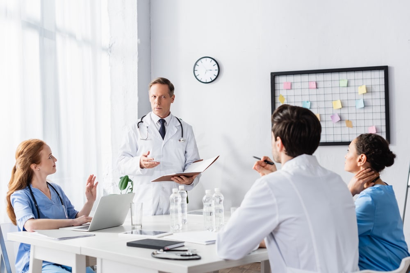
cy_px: 136
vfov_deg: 27.0
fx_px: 569
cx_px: 205
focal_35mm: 50
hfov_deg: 39.6
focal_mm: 50
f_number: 4
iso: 125
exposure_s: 1/200
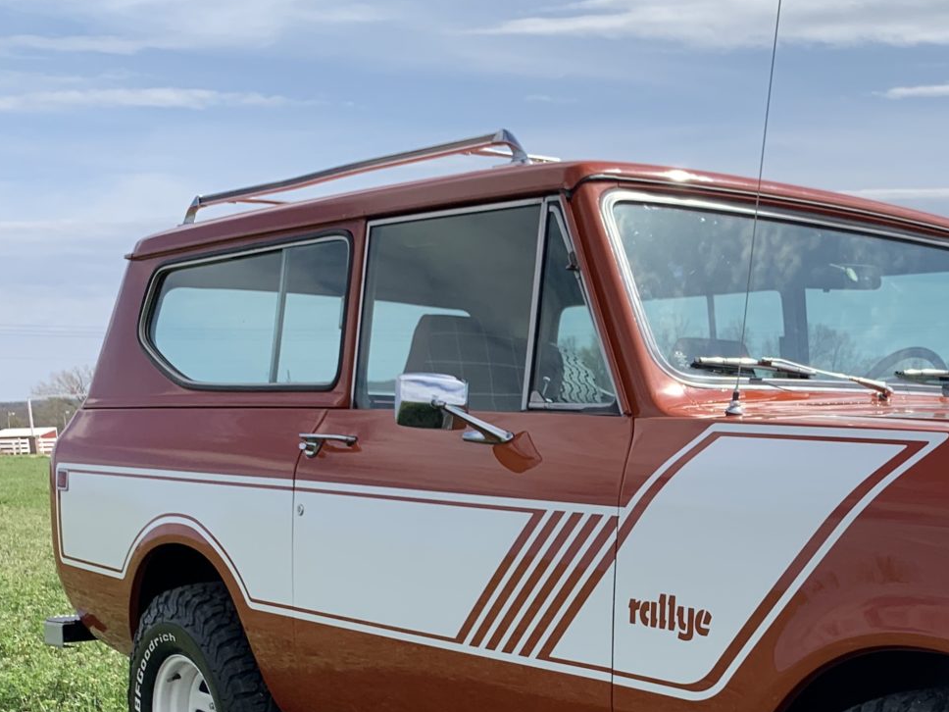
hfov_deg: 33.4
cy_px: 652
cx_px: 824
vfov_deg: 25.7
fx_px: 1508
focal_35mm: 55
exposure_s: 1/2545
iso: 25
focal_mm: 4.25
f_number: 1.8
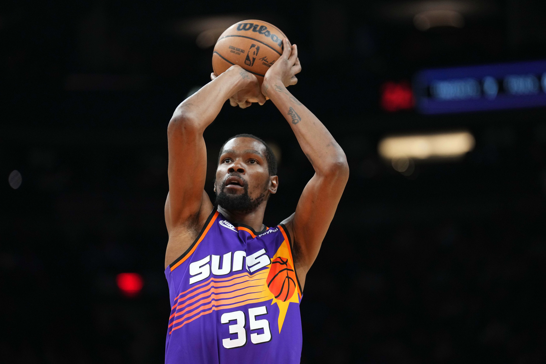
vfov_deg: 6.9
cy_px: 182
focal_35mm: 200
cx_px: 273
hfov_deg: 10.3
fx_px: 3033
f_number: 3.2
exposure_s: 1/1250
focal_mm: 200
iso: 2500
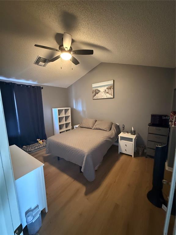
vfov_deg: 102.1
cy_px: 118
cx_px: 88
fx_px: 95
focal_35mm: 14
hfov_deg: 85.7
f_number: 2.2
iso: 1250
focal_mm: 2.22
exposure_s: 1/41
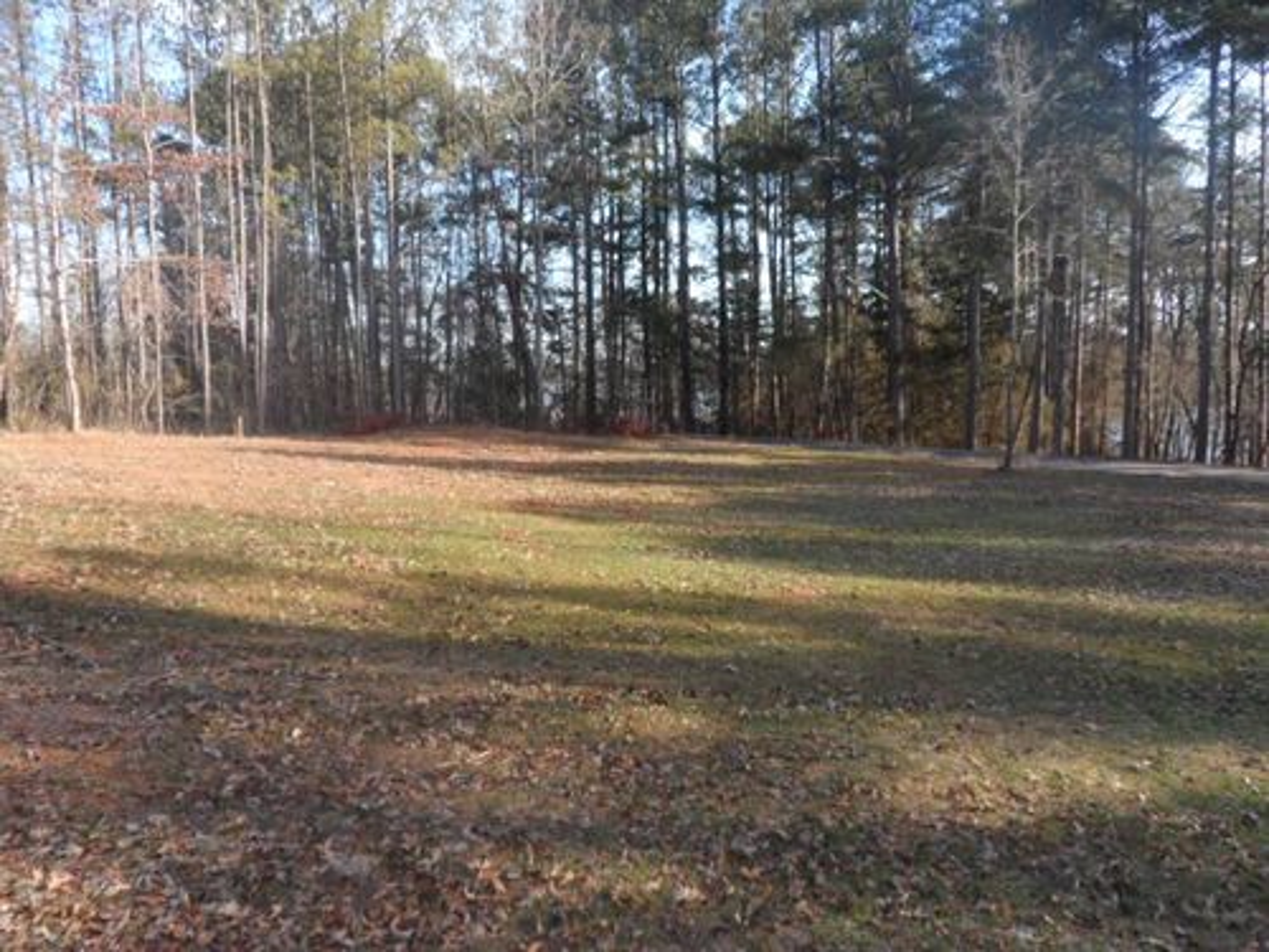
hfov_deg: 63.4
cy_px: 476
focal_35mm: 28
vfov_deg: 49.7
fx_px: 1026
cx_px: 634
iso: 80
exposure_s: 1/250
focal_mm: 4.9
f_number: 3.1
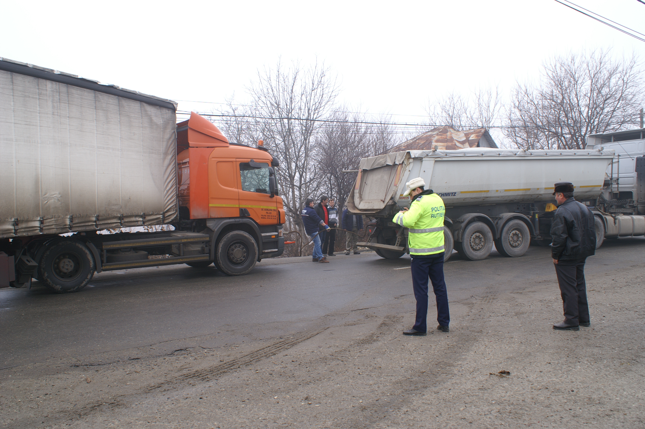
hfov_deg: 62.0
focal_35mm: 30
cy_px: 214
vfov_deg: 43.5
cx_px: 322
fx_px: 537
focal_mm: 20
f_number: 8
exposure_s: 1/60
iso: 100
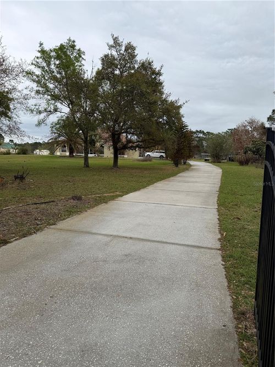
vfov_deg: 71.6
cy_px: 184
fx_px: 254
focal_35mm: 24
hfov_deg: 56.8
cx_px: 138
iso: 80
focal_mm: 6.76
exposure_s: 1/3021
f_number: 1.78
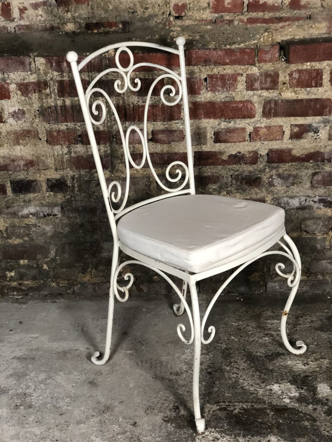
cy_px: 221
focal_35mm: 52
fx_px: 665
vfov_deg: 36.8
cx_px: 166
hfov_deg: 28.0
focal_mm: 6
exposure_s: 1/33
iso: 125
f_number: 2.4
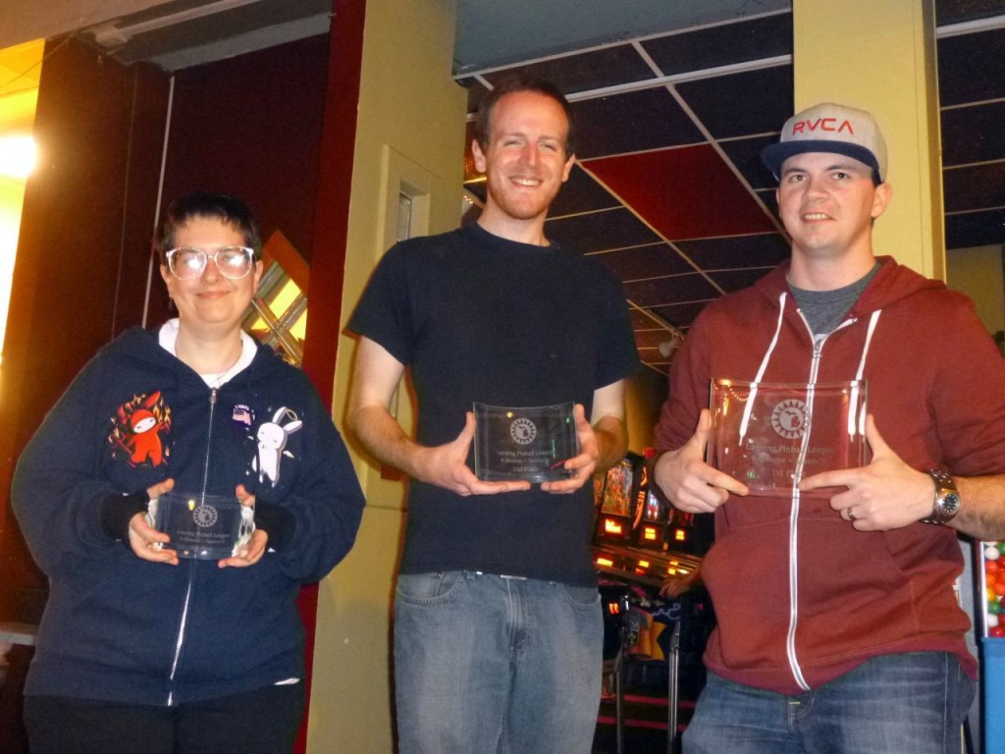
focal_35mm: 34
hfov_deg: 54.0
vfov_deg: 41.8
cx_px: 502
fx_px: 987
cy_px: 377
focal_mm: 6
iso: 800
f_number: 3.5
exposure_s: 1/4
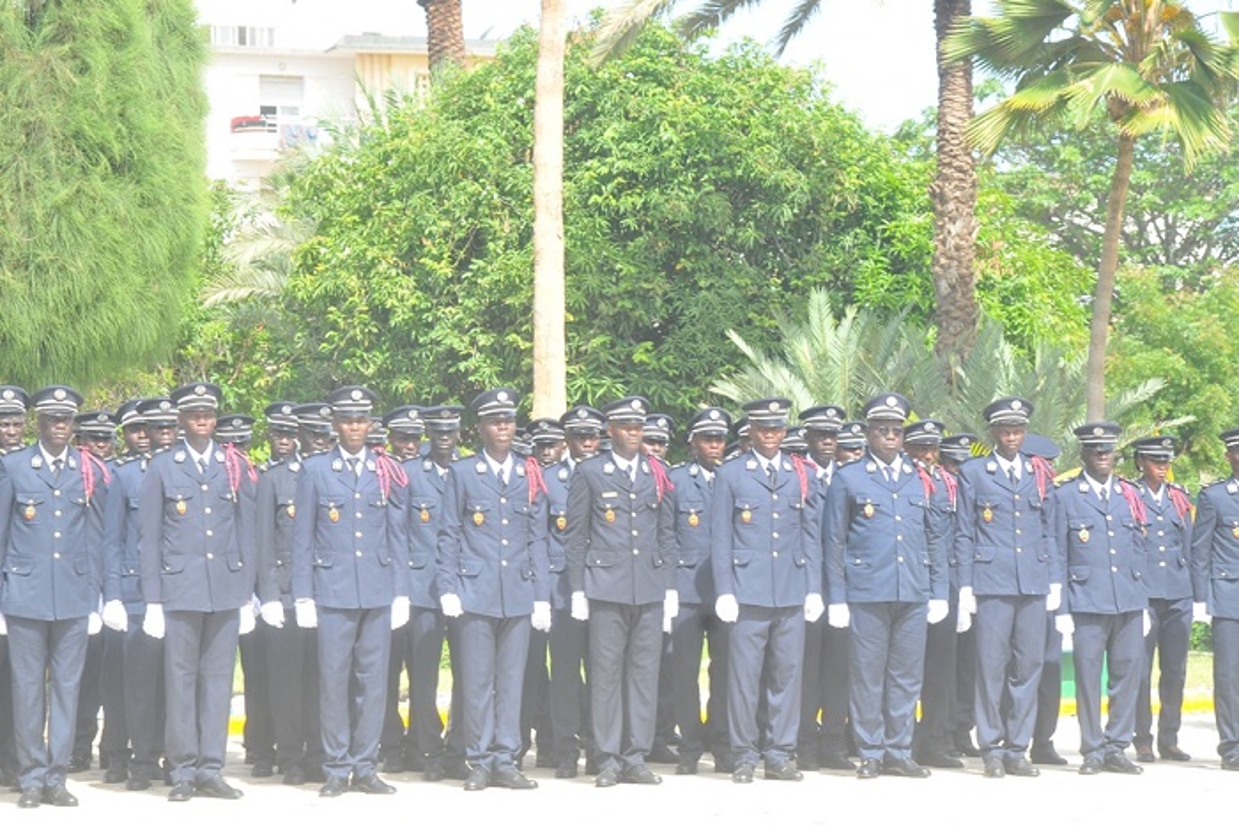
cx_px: 620
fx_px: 4389
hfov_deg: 16.1
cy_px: 413
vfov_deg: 10.8
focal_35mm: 128
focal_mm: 85
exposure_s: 1/125
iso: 200
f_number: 8
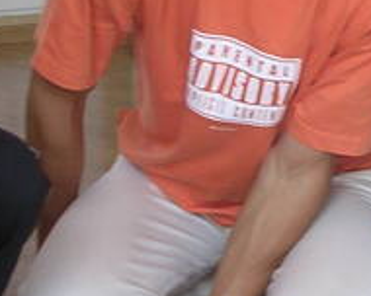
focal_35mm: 156
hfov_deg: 12.0
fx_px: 1713
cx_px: 486
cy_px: 62
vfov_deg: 9.9
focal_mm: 5.8
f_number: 2.8
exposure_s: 1/35.8
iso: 100
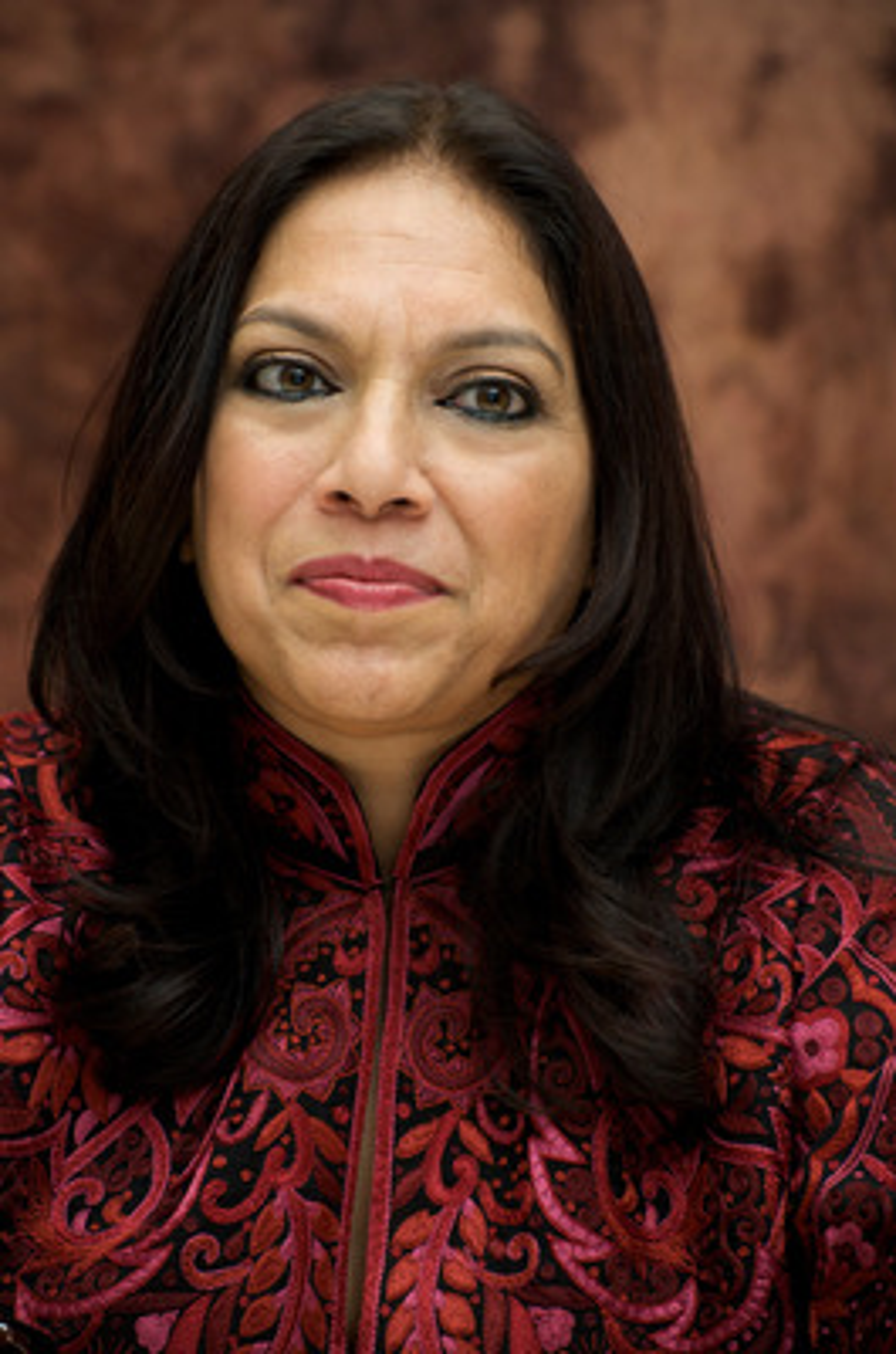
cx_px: 448
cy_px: 677
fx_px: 4574
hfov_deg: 11.2
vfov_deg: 16.8
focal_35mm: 122
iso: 500
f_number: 6.3
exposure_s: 1/60
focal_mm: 122
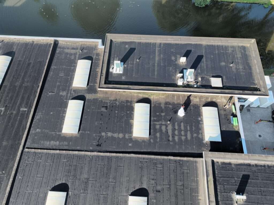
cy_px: 102
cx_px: 137
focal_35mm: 24
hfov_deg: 71.6
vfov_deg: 56.8
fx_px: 190
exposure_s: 1/500
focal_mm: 12.29
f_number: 2.8
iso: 400
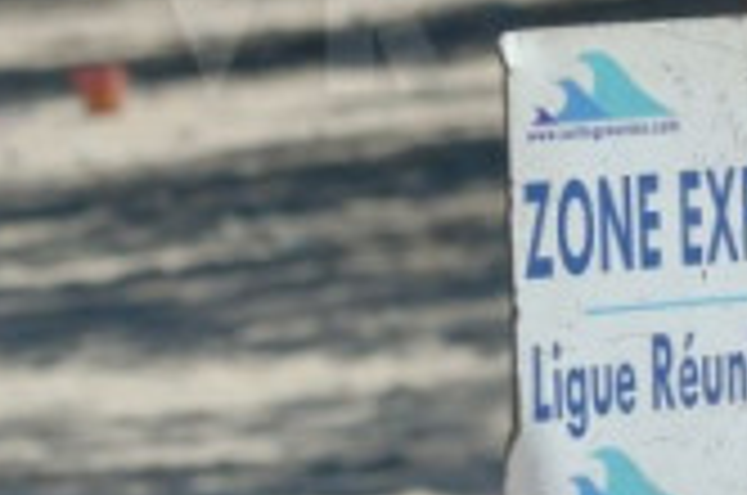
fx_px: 13772
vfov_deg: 2.1
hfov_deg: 3.1
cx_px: 1530
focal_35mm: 665
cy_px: 158
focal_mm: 92
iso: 200
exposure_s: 1/1600
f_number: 5.6
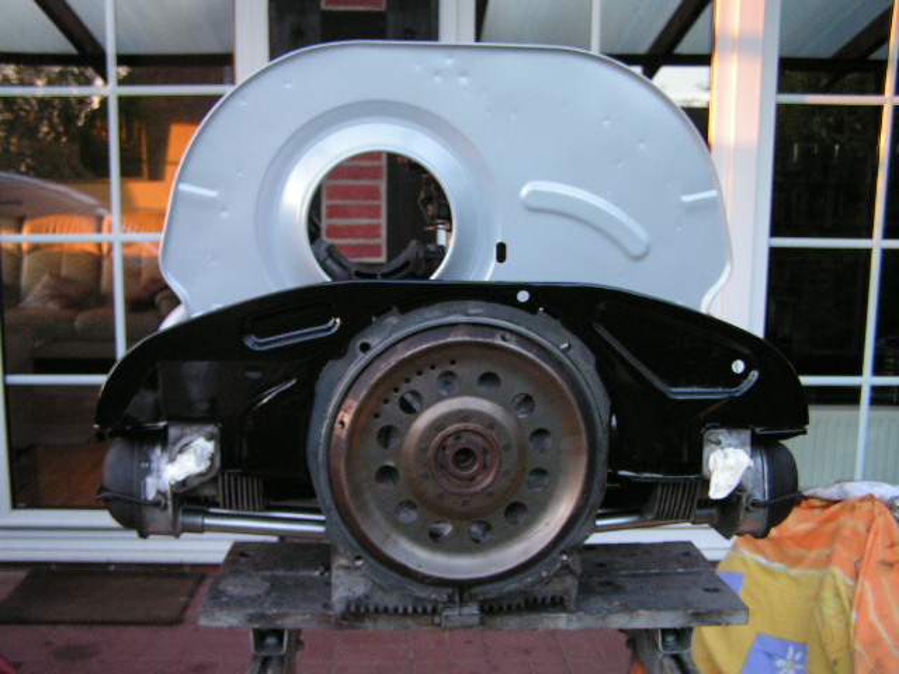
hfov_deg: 49.0
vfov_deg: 37.7
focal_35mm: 38
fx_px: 987
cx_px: 450
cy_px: 337
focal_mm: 6.3
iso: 125
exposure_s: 1/50
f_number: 2.8
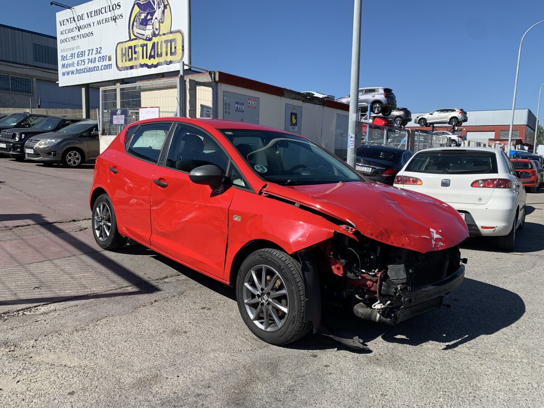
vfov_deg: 53.1
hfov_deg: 67.3
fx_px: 409
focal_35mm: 26
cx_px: 272
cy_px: 204
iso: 25
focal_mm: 4.25
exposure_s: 1/2160
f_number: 1.8
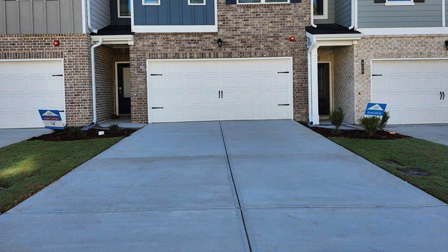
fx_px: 309
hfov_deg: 71.9
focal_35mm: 26
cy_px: 95
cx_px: 228
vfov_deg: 44.0
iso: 25
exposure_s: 1/450
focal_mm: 5.54
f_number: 1.8
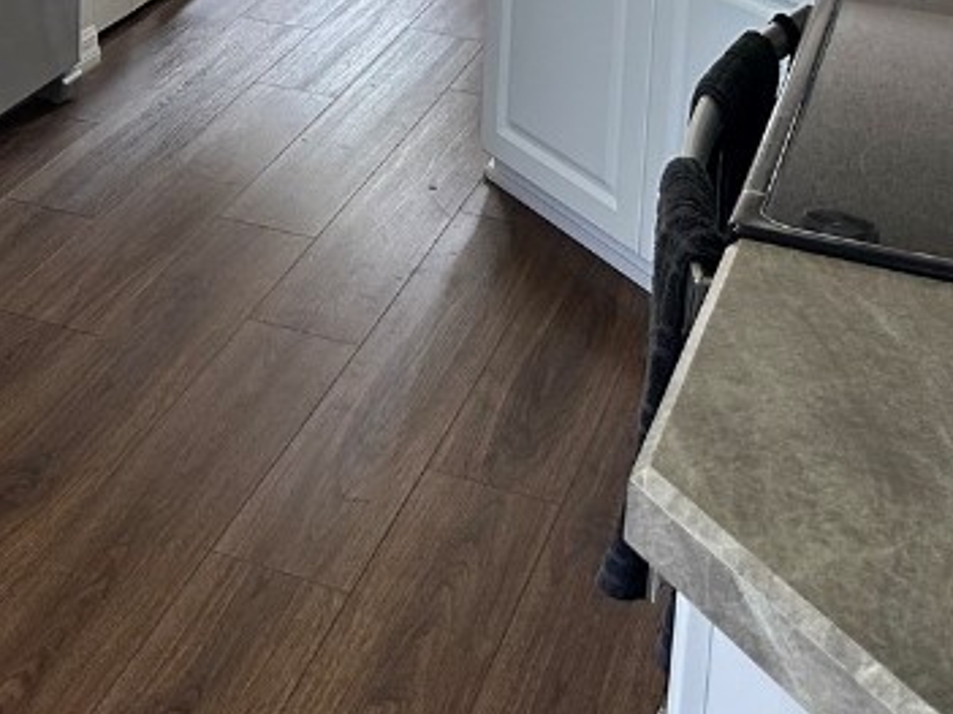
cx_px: -46
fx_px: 1926
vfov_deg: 19.0
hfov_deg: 26.0
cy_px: -285
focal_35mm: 70
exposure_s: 1/120
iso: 200
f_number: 1.78
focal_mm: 6.86
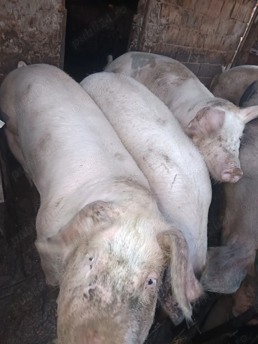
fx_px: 239
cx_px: 129
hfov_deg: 56.8
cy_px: 172
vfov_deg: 71.6
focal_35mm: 24
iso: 2011
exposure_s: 1/25
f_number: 1.7
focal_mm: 5.31
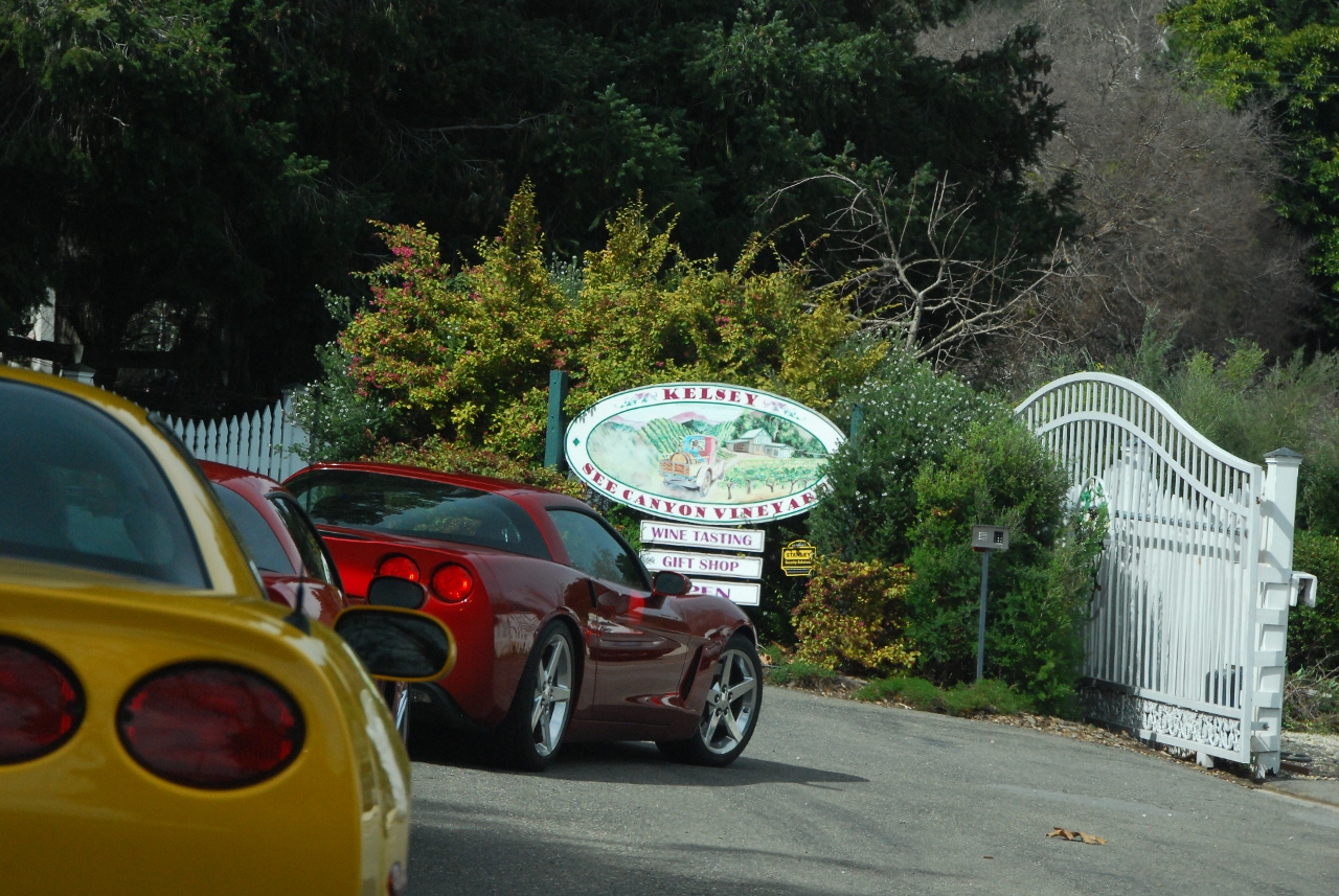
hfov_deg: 13.0
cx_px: 670
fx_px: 5865
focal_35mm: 158
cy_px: 448
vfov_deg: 8.7
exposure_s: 1/800
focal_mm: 105
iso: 800
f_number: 11
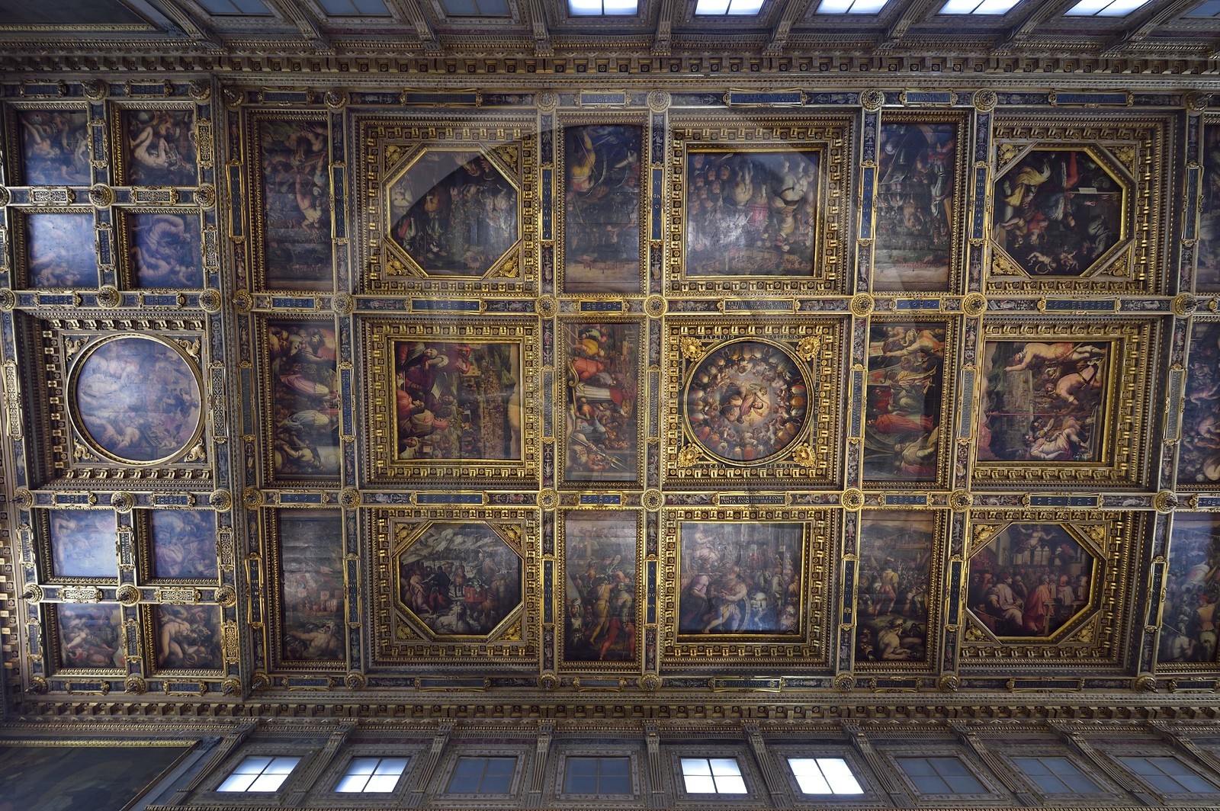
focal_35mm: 14
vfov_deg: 81.1
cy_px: 406
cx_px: 610
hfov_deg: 104.3
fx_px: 474
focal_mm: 14
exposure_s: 1/13
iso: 800
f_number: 7.1
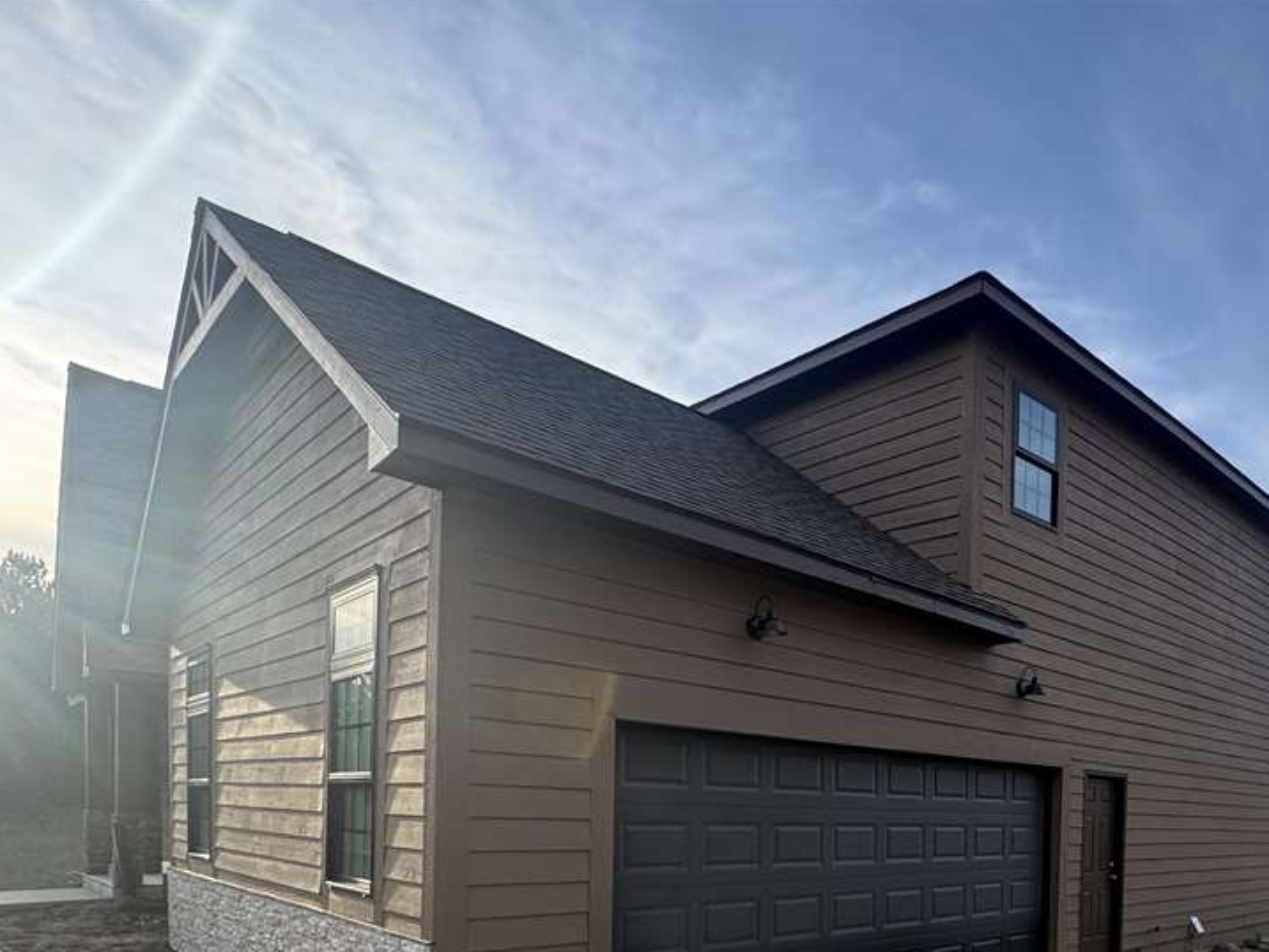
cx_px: 972
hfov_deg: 64.6
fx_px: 917
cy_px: 842
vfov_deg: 49.4
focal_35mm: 25
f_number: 2.2
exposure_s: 1/392
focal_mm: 2.22
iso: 40
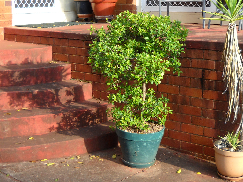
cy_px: 46
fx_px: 456
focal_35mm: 65
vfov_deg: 22.4
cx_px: 171
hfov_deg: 29.5
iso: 64
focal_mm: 6.72
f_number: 3.1
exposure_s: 1/80
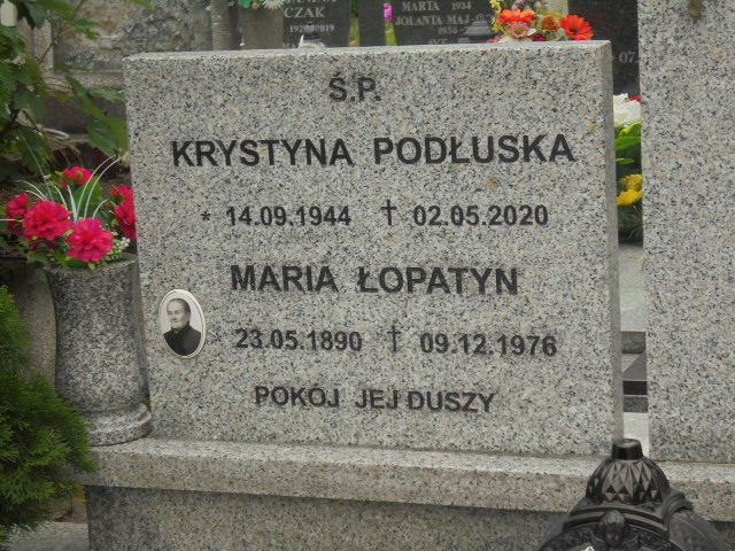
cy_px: 276
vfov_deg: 15.7
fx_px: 1996
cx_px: 368
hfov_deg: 20.9
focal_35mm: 94
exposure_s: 1/125
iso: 100
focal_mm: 16.9
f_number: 4.7
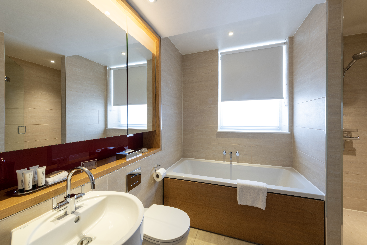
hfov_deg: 104.3
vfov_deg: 81.2
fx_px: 143
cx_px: 184
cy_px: 122
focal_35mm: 14
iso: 100
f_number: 16
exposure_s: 1.6
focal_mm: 14
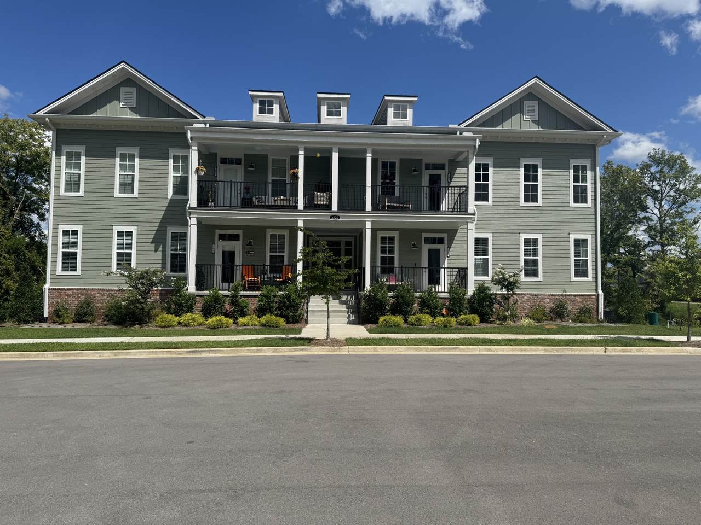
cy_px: 262
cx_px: 350
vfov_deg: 56.8
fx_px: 486
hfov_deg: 71.6
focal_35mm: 24
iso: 80
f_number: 1.78
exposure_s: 1/6410
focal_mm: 6.76
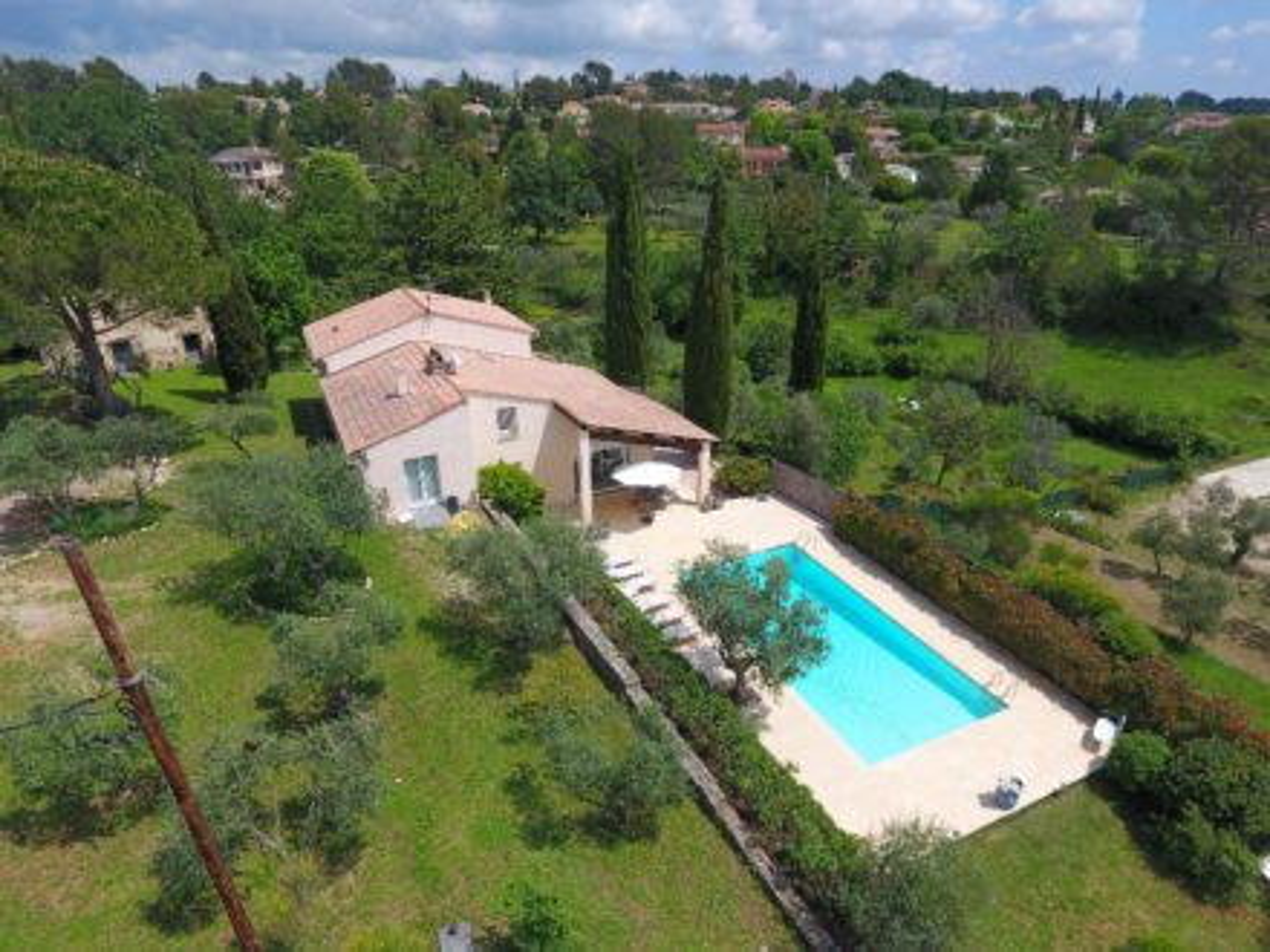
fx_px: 734
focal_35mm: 20
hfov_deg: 81.7
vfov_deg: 66.0
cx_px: 635
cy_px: 476
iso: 100
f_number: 2.8
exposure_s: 1/1300
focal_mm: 3.61
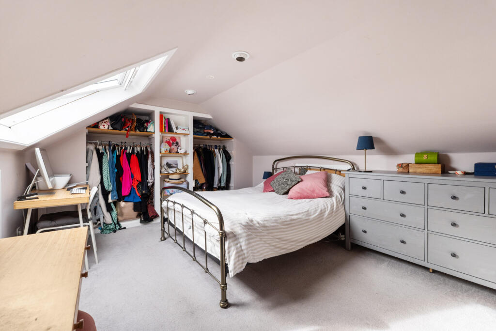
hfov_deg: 104.2
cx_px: 248
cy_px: 166
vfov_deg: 81.2
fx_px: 193
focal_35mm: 14
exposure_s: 1/80
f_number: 8
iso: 640
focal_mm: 14
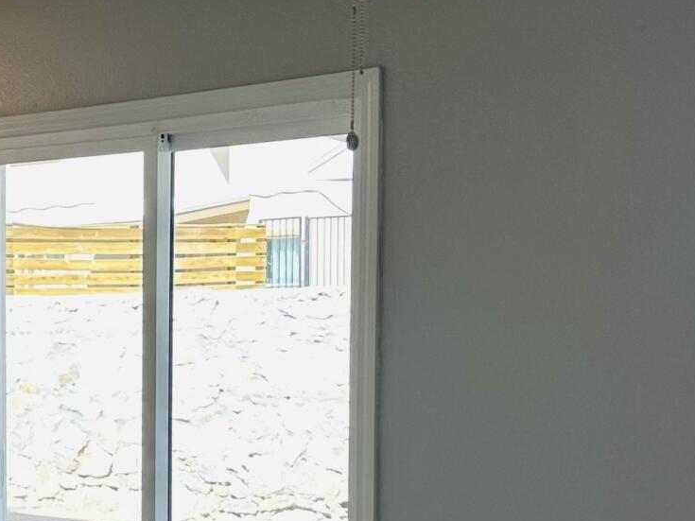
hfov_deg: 19.0
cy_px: 463
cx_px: -119
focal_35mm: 98
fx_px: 1967
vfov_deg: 14.9
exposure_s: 1/287
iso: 80
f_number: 1.78
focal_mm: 6.86
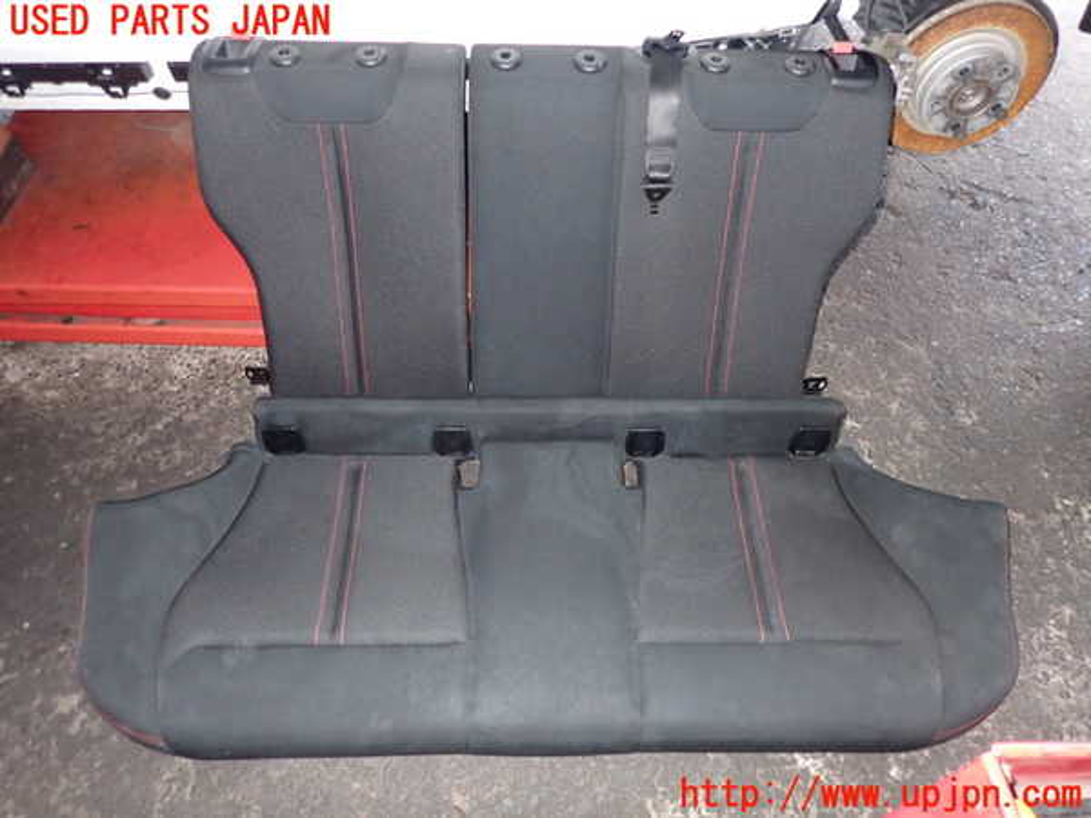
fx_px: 788
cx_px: 546
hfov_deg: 69.4
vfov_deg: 54.9
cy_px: 409
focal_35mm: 25
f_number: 2
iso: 800
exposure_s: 1/30
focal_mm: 4.5
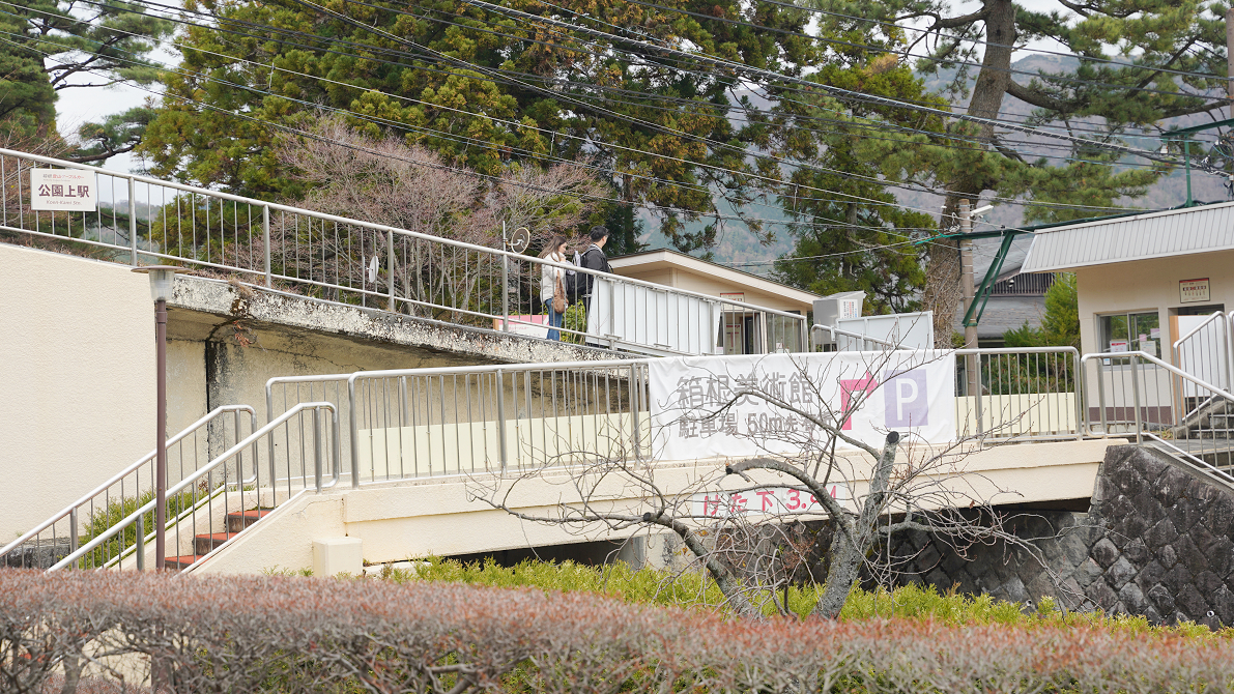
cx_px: 616
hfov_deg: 36.6
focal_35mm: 57
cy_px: 294
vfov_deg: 21.1
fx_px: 1865
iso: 100
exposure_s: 1/100
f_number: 5
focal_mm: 54
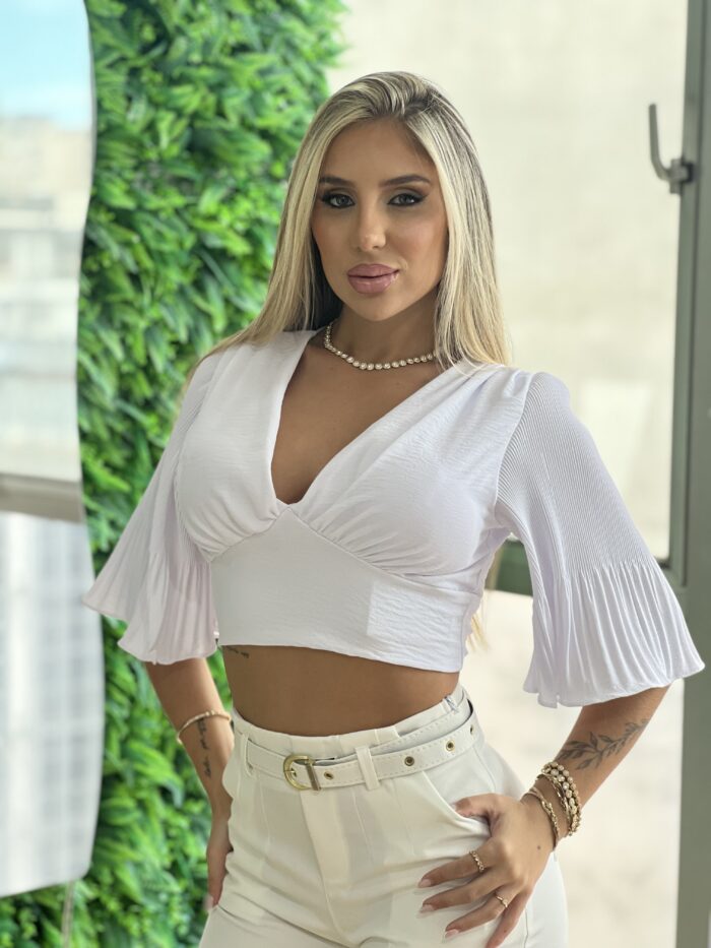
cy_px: 474
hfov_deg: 19.1
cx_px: 356
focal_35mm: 77
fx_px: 2108
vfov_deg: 25.3
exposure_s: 1/120
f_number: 2.8
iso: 100
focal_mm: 9
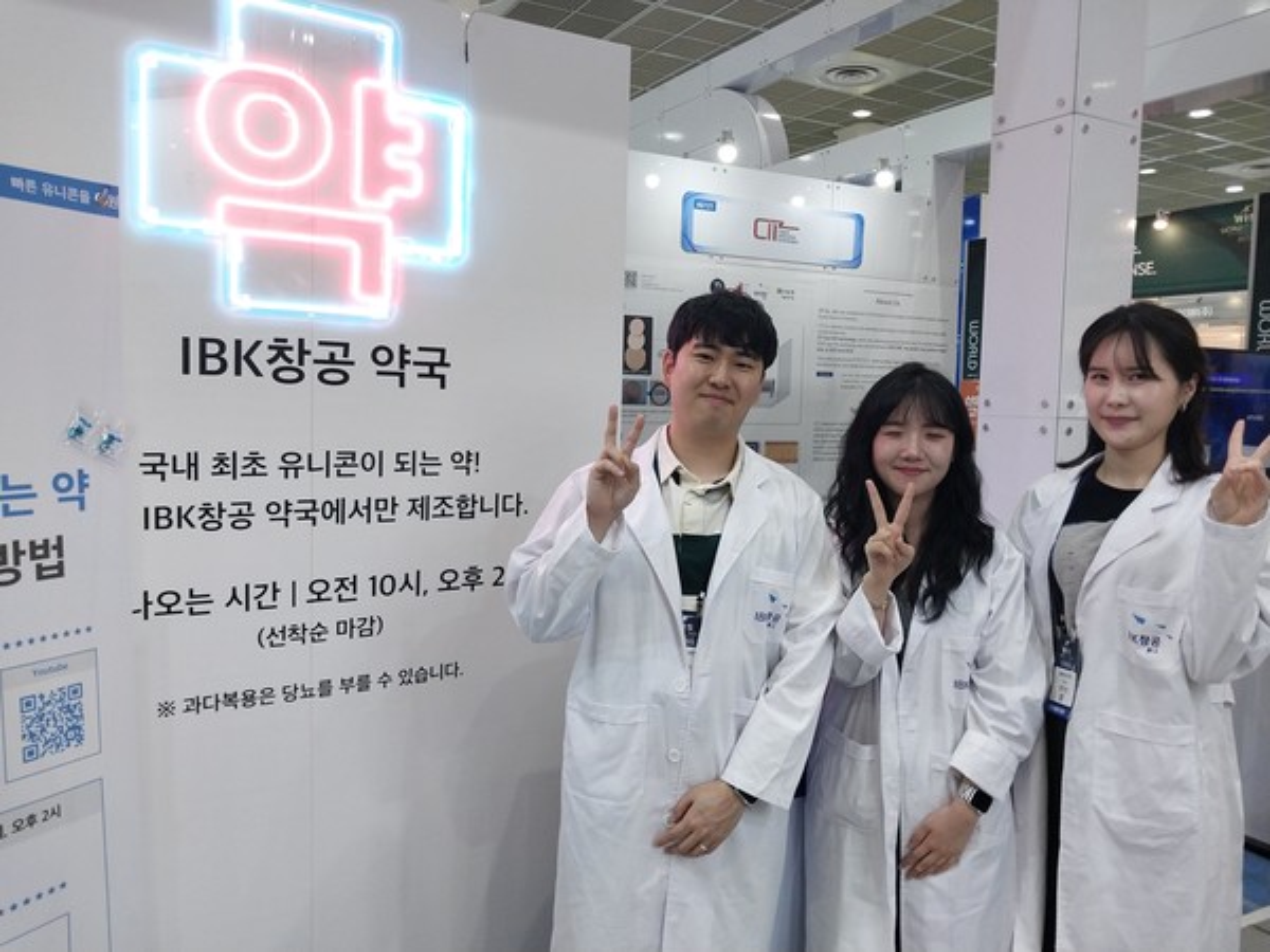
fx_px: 954
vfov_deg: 53.1
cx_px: 635
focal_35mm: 26
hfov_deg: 67.3
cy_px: 476
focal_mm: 4
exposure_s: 1/60
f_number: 1.8
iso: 100
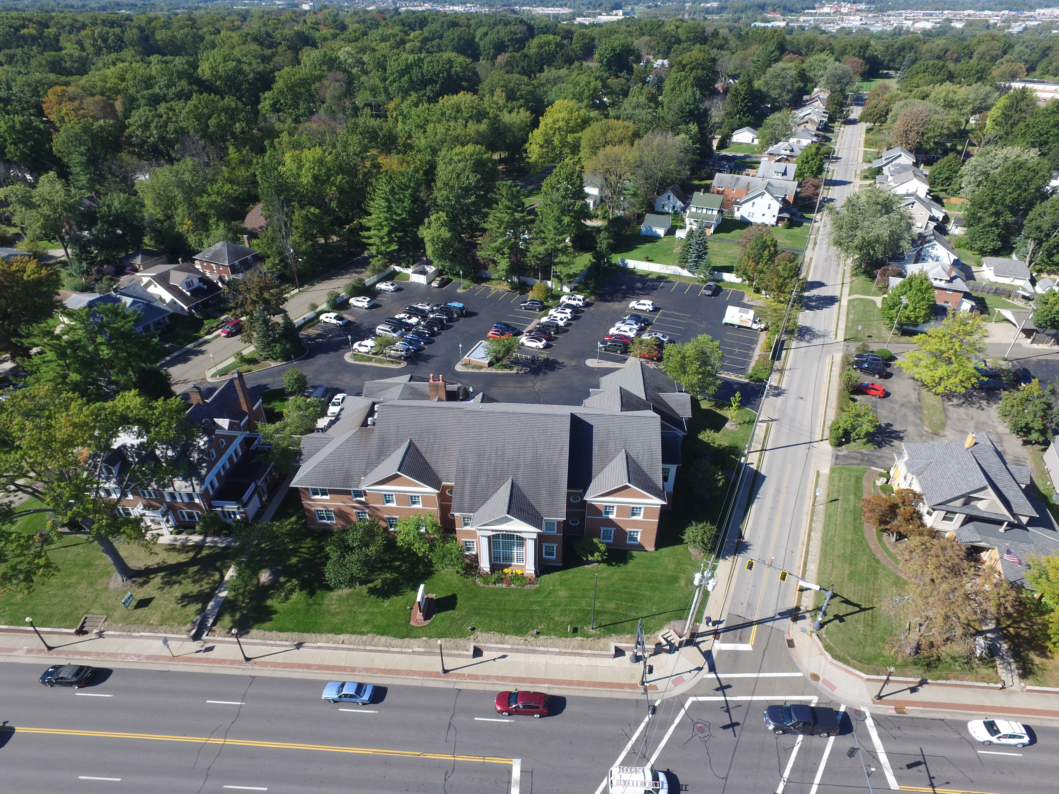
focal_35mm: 20
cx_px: 530
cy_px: 397
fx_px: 612
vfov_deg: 66.0
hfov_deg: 81.7
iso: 100
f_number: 2.8
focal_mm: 3.61
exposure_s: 1/639
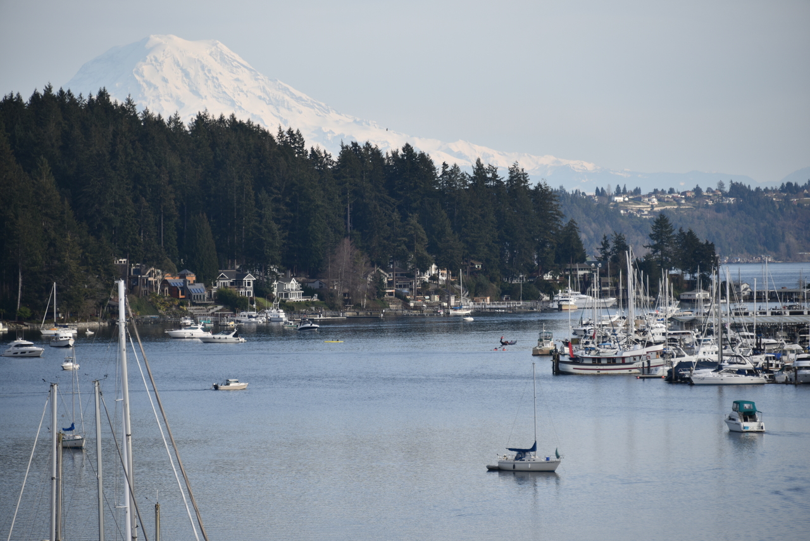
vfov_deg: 6.9
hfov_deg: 10.3
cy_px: 270
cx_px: 405
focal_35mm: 200
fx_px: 4501
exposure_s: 1/400
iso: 125
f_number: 5.6
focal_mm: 200
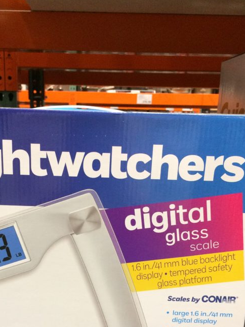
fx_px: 434
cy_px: 257
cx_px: 88
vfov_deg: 39.8
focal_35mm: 46
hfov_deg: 31.3
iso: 125
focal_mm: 4.15
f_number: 2.2
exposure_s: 1/30
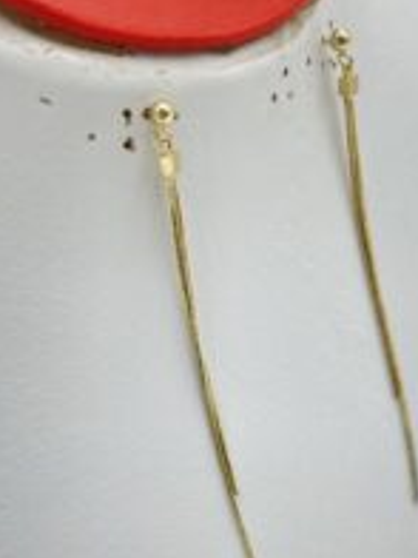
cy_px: 359
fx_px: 821
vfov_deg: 37.2
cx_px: 171
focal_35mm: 51
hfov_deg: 28.5
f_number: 1.6
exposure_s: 1/121
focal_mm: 5.1
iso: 40
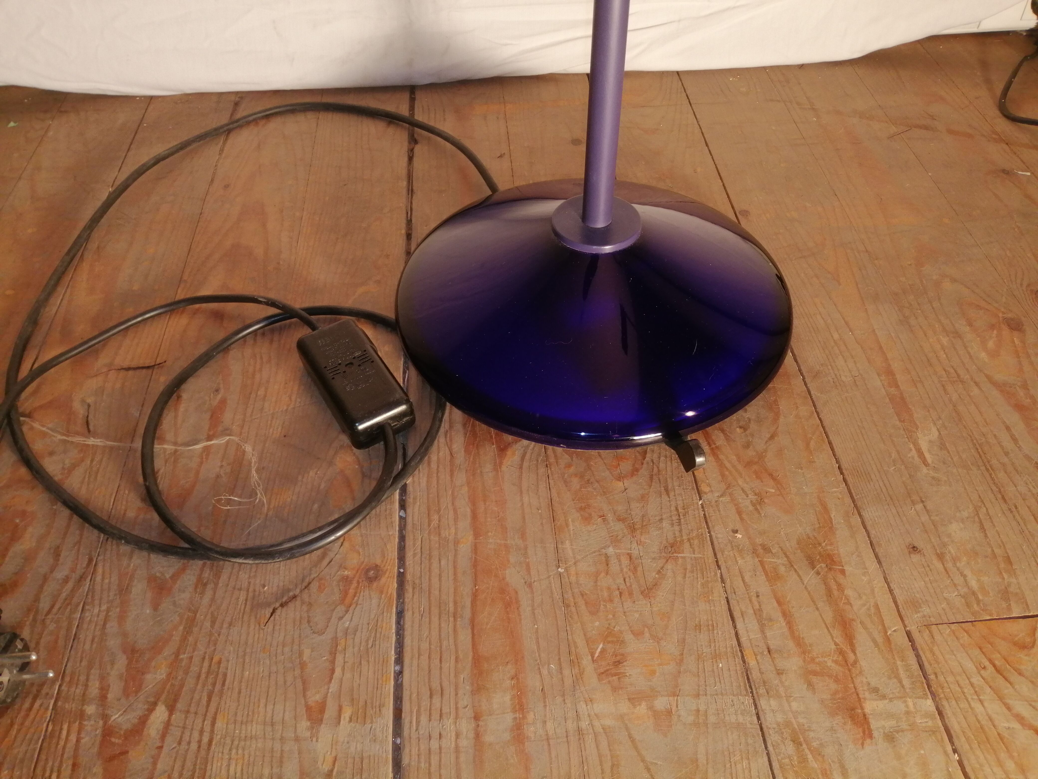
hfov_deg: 67.3
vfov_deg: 53.1
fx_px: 780
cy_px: 390
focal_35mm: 26
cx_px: 519
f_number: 1.8
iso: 80
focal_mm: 3.62
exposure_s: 1/100
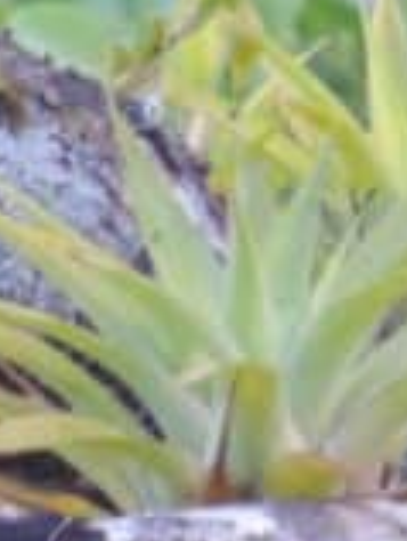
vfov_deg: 0.4
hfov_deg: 0.3
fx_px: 84224
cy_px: -94
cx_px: 865
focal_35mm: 5387
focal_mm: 142.6
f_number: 5.2
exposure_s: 1/80
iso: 800
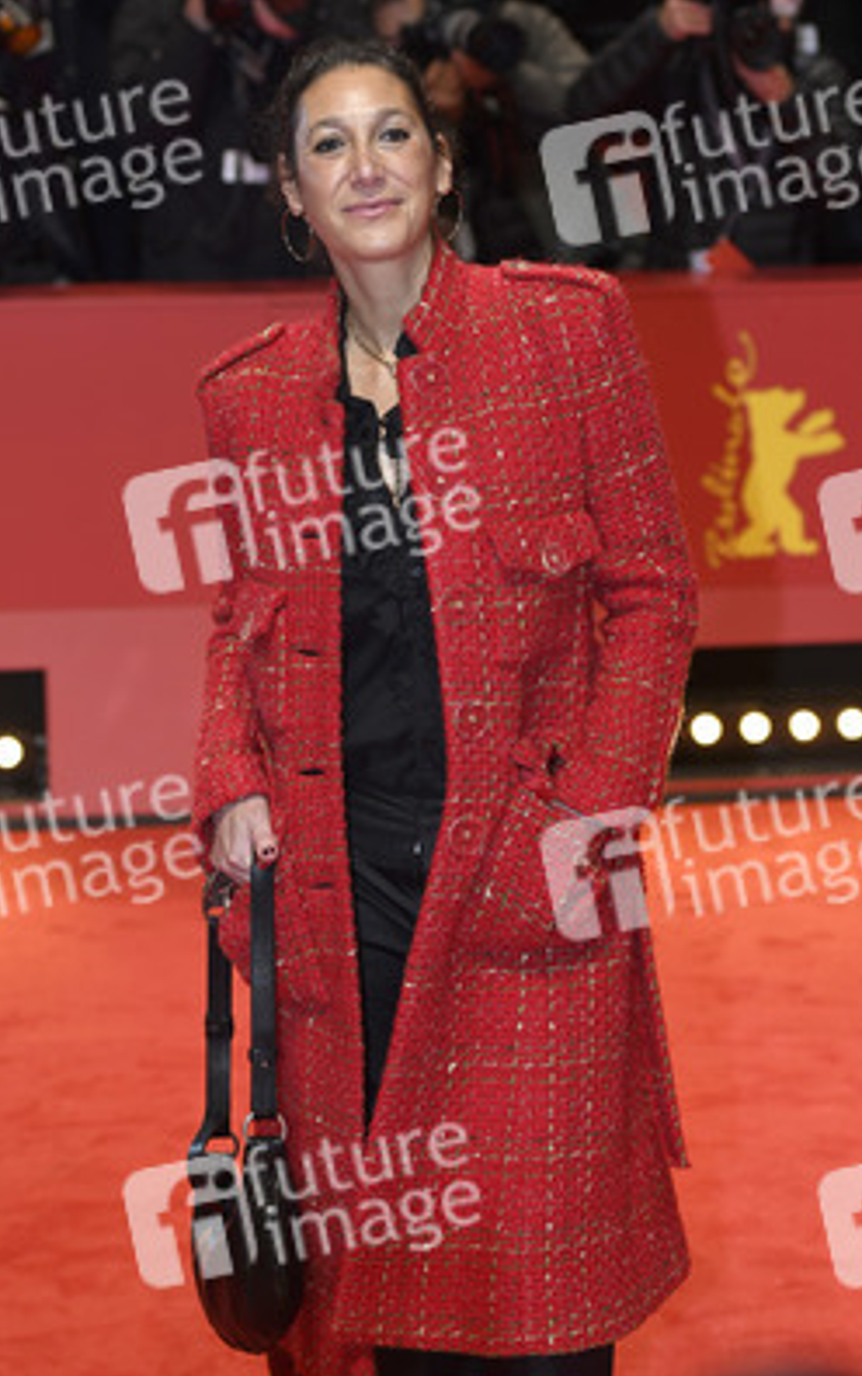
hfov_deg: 18.1
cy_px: 685
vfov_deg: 28.6
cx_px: 403
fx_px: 2702
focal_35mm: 72
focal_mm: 70
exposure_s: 1/400
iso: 800
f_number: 3.5
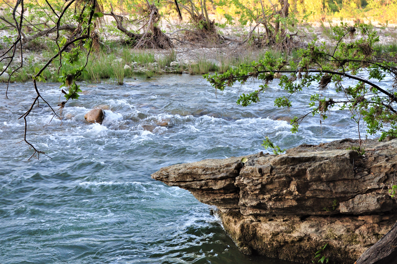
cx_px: 198
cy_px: 132
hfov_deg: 35.1
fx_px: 628
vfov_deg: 23.7
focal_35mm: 57
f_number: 8
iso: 640
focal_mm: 38
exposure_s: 1/60
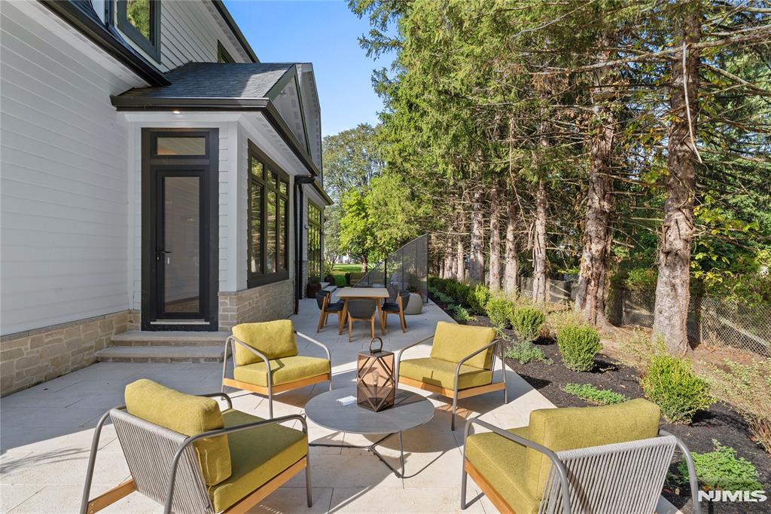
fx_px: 411
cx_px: 386
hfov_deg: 86.3
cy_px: 257
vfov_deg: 64.0
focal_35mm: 19
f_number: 8
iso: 200
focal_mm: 19.2
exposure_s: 1/15
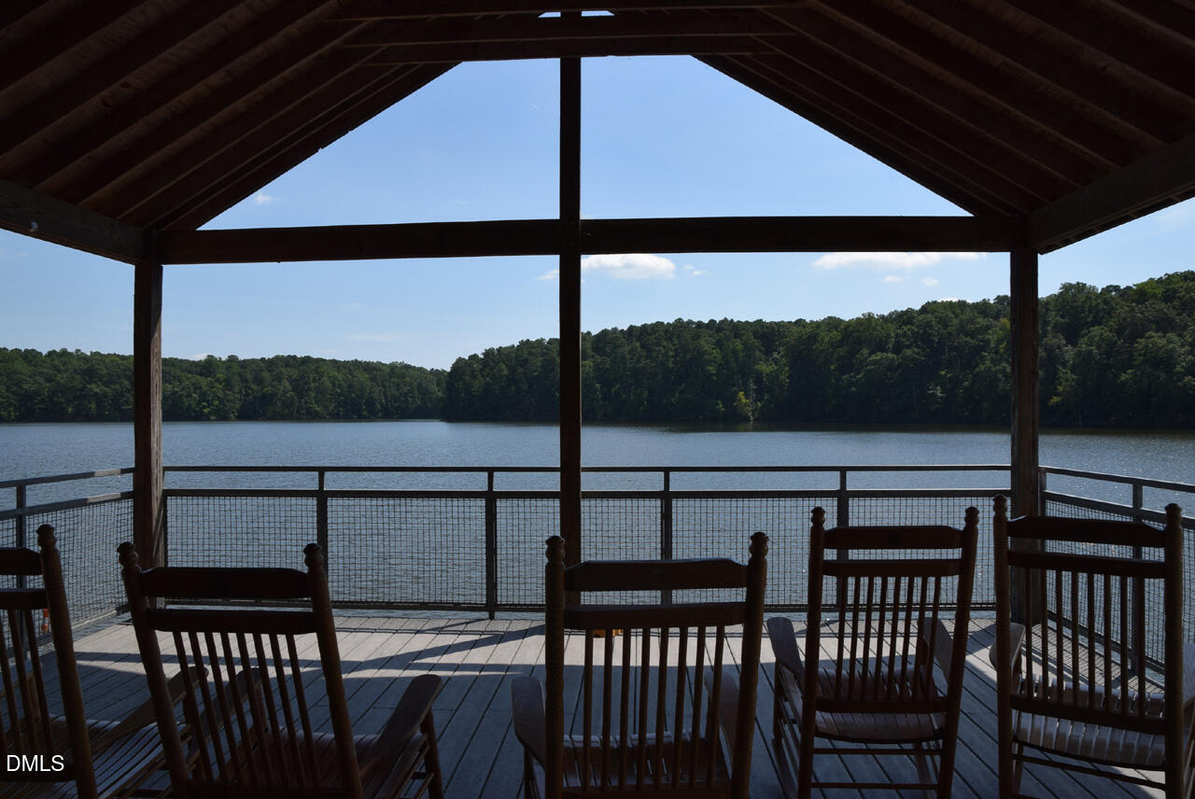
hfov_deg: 70.4
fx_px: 847
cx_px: 598
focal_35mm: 26
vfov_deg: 50.5
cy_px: 400
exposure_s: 1/320
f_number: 9
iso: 200
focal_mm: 17
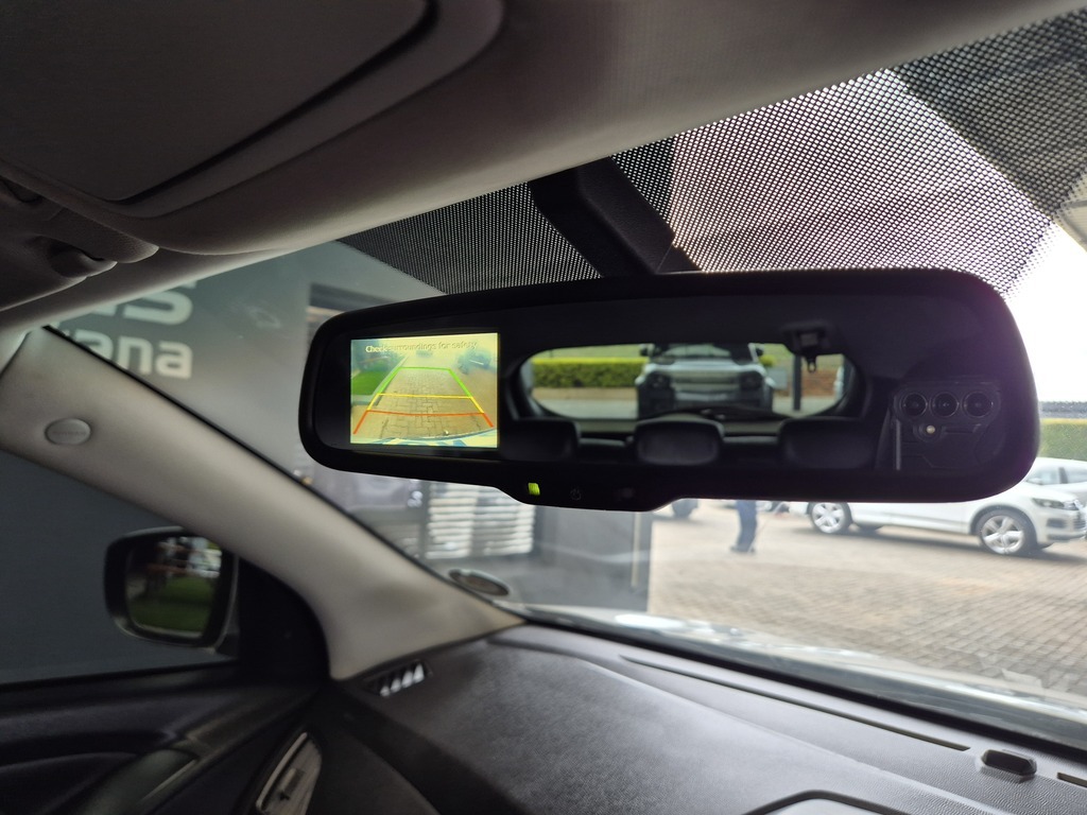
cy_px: 408
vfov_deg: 58.9
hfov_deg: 73.9
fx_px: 722
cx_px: 544
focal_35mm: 23
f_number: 1.8
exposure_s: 1/180
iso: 50
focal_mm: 5.4
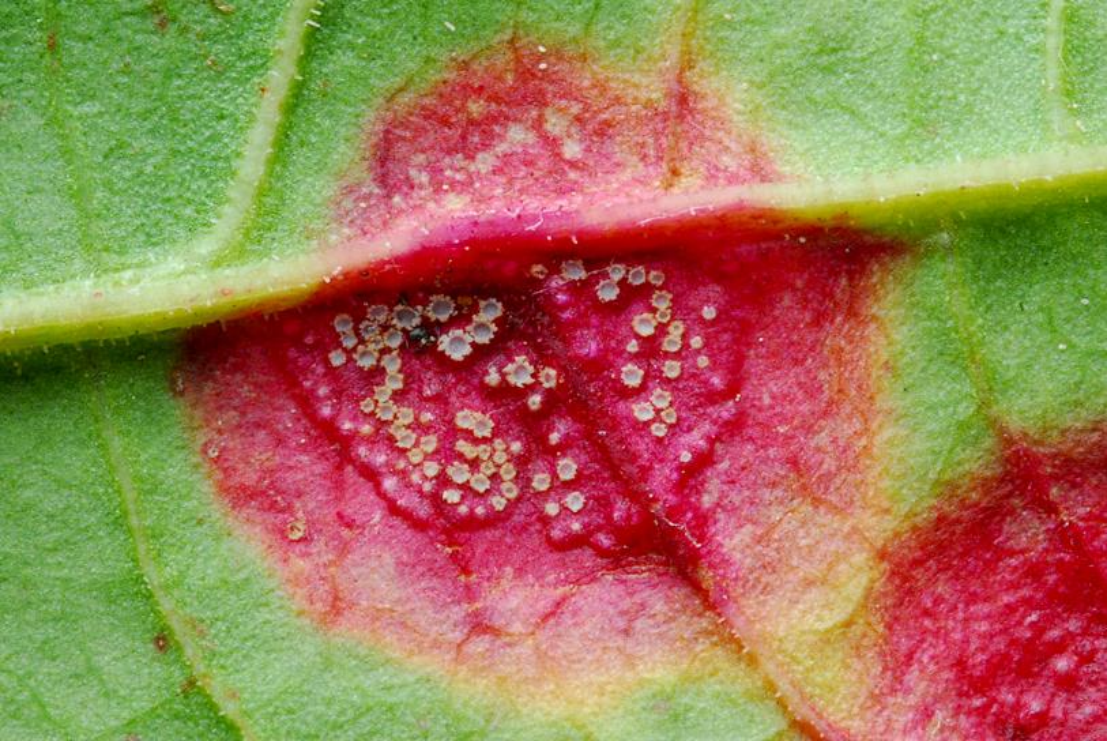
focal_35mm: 158
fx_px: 4848
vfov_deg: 8.7
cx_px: 554
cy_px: 370
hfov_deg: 13.0
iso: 200
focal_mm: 105
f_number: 29
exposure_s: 1/3
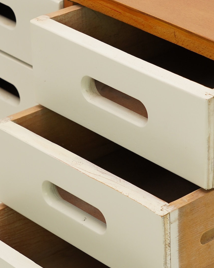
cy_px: 172
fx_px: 1243
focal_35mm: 157
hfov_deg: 9.8
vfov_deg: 12.3
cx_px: 128
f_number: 7.1
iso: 800
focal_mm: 66
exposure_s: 1/125
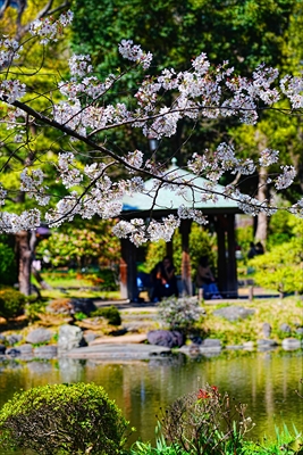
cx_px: 152
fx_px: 1678
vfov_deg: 15.4
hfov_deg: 10.3
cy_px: 228
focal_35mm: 133
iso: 100
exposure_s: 1/320
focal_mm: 133
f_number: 6.3
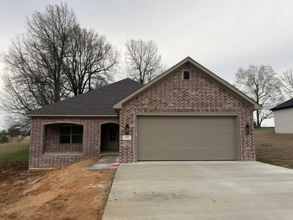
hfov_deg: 71.6
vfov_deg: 56.8
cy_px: 110
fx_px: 203
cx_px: 146
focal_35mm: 24
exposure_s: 1/470
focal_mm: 6.76
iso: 80
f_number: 1.78
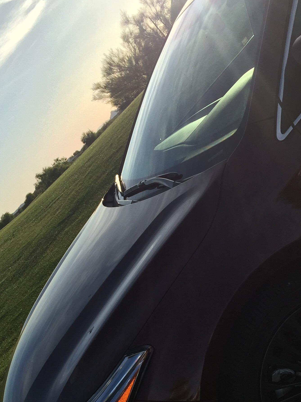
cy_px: 280
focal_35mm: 53
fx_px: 615
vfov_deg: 35.7
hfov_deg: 27.5
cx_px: 178
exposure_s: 1/2639
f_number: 2.2
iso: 32
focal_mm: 4.15
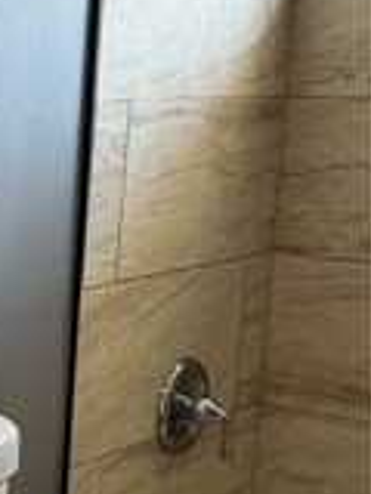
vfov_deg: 20.4
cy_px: 296
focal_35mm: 96
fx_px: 1372
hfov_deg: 13.3
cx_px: -368
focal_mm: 6.76
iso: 125
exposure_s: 1/60
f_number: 1.78
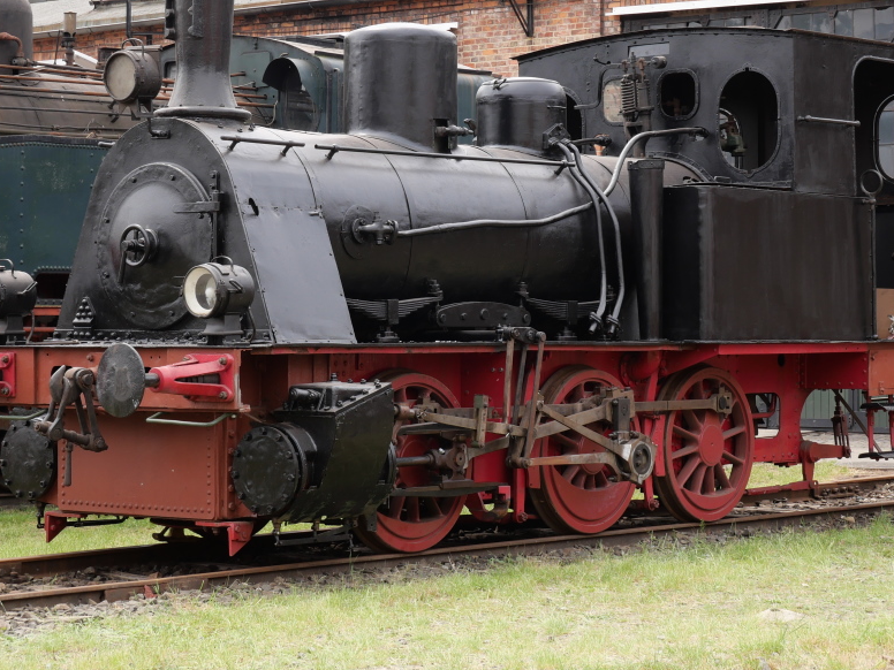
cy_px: 251
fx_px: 2195
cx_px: 450
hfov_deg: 23.0
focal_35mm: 85
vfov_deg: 17.3
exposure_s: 1/200
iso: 200
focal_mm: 33
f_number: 6.3
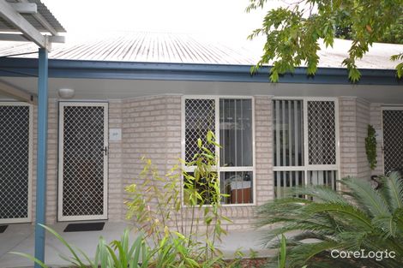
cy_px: 134
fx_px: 336
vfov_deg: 43.6
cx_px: 202
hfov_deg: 61.9
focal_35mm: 30
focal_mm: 20
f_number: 5.6
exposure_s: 1/60
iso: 450
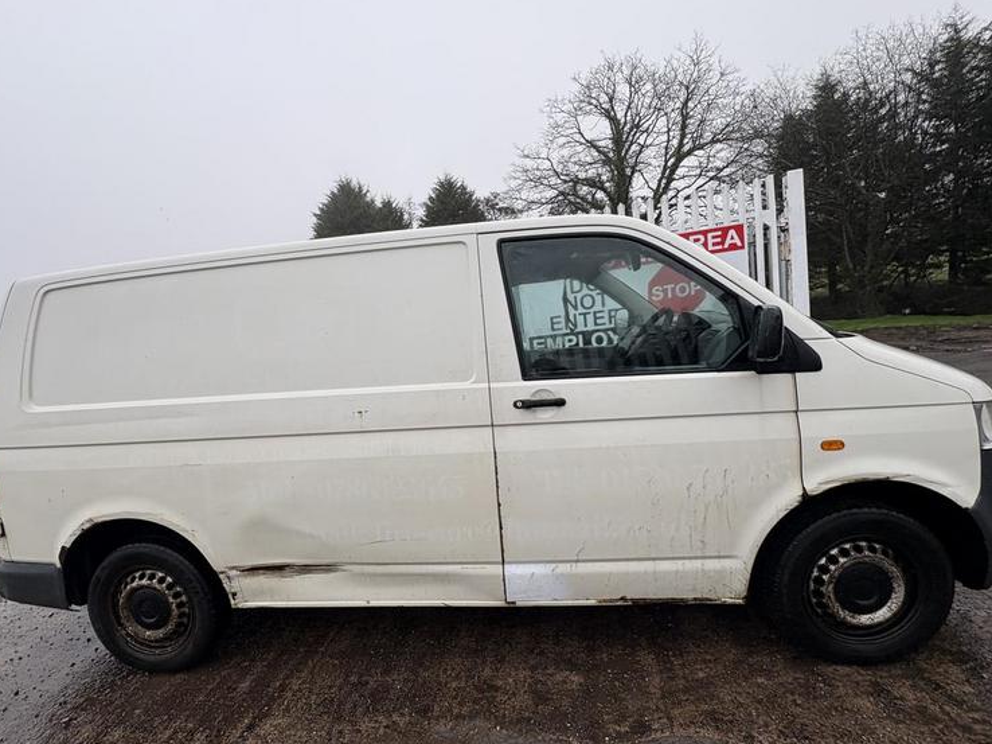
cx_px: 457
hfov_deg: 90.9
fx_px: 487
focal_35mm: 17
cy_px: 379
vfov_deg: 74.7
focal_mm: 2.22
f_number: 2.2
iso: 40
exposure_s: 1/184
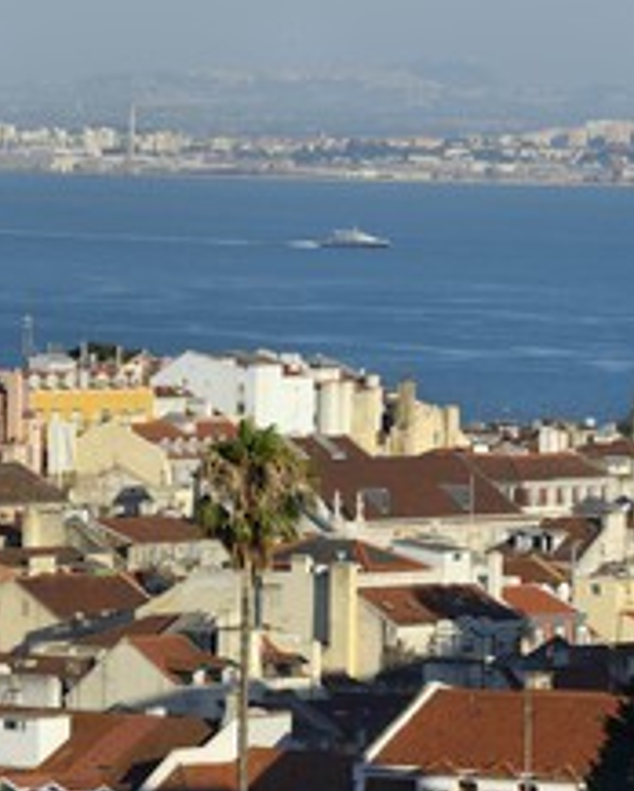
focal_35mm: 363
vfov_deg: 5.3
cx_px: 197
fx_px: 8502
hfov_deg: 4.3
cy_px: 386
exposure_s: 1/250
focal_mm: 200
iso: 100
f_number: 9
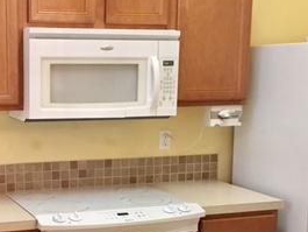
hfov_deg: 27.2
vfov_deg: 20.9
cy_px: 174
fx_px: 623
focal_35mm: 70
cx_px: 57
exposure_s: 1/15
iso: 80
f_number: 2.2
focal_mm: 4.15
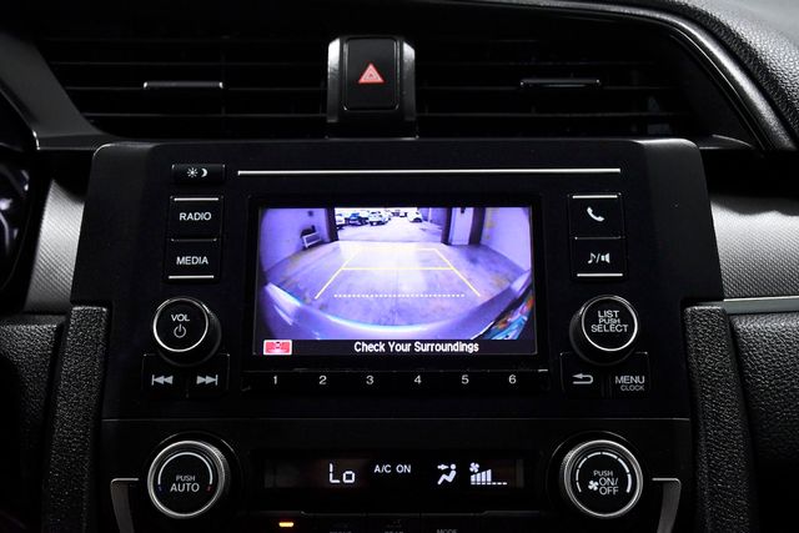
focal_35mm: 51
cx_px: 400
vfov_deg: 26.5
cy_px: 266
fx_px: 1132
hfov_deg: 38.9
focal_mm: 34
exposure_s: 1/200
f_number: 8
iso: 2500
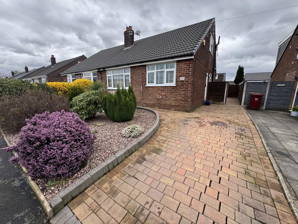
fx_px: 121
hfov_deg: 102.1
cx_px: 149
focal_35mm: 14
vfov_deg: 85.7
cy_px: 112
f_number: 2.2
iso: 40
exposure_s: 1/158
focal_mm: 2.22
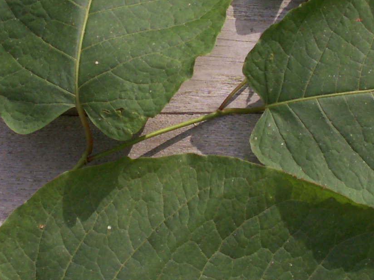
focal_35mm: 102
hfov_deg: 19.2
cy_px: 100
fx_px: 1102
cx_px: 229
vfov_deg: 14.5
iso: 50
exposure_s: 1/100
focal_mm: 5.9
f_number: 4
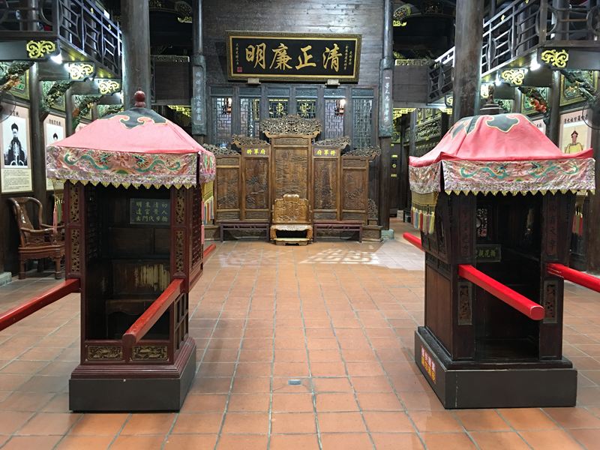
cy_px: 225
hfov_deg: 61.7
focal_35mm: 29
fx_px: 503
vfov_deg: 48.2
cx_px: 300
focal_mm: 4.15
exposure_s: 1/8
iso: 100
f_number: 2.2
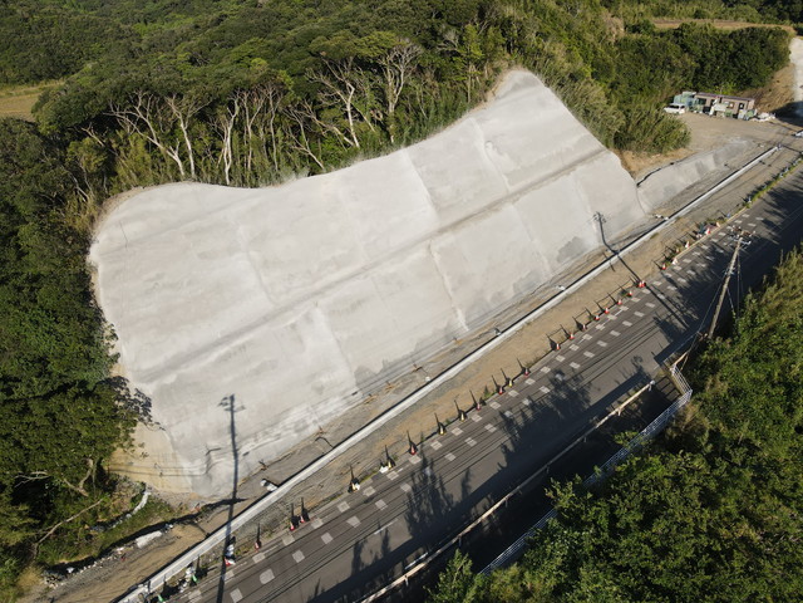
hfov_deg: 71.6
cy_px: 302
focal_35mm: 24
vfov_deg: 56.8
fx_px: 557
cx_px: 402
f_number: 2.8
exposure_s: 1/640
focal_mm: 4.5
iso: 100
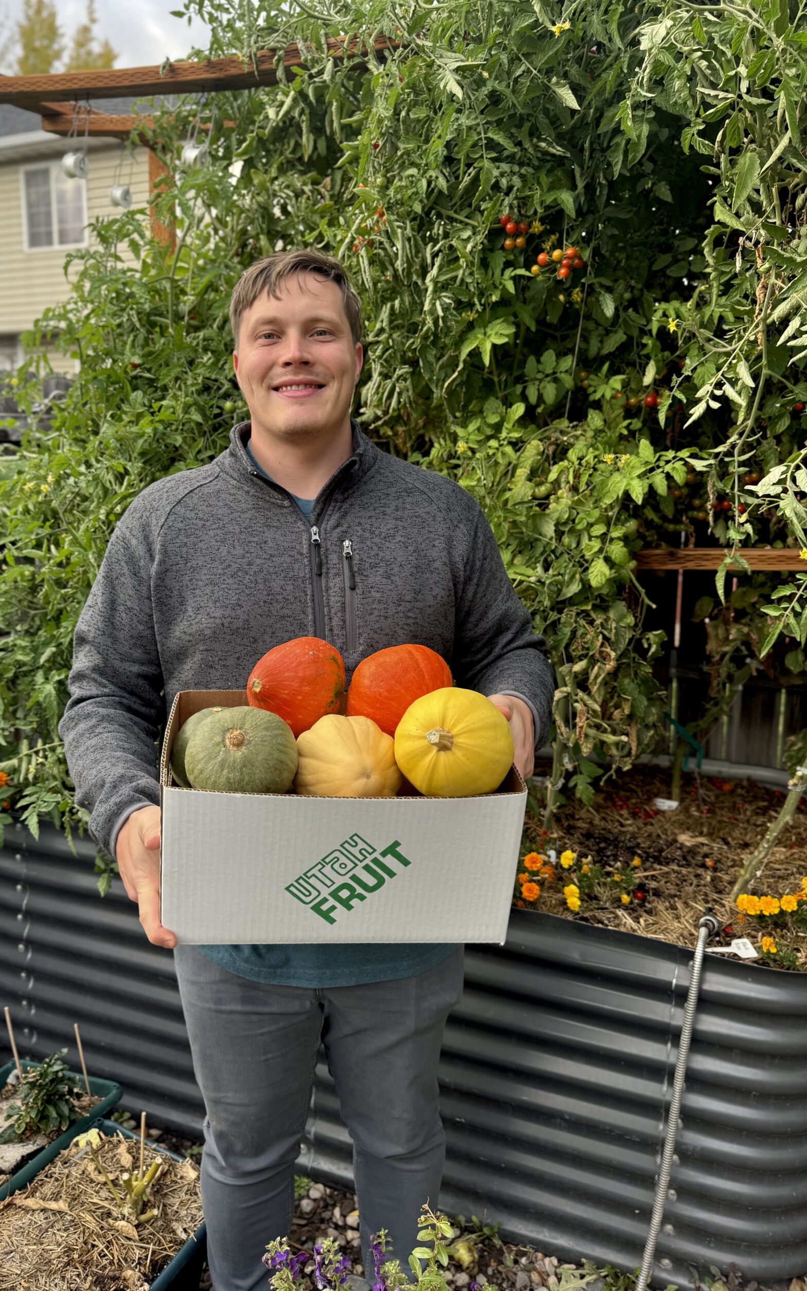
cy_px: 646
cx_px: 338
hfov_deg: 47.4
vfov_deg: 70.4
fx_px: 915
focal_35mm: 26
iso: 64
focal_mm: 6.76
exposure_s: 1/236
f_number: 1.78
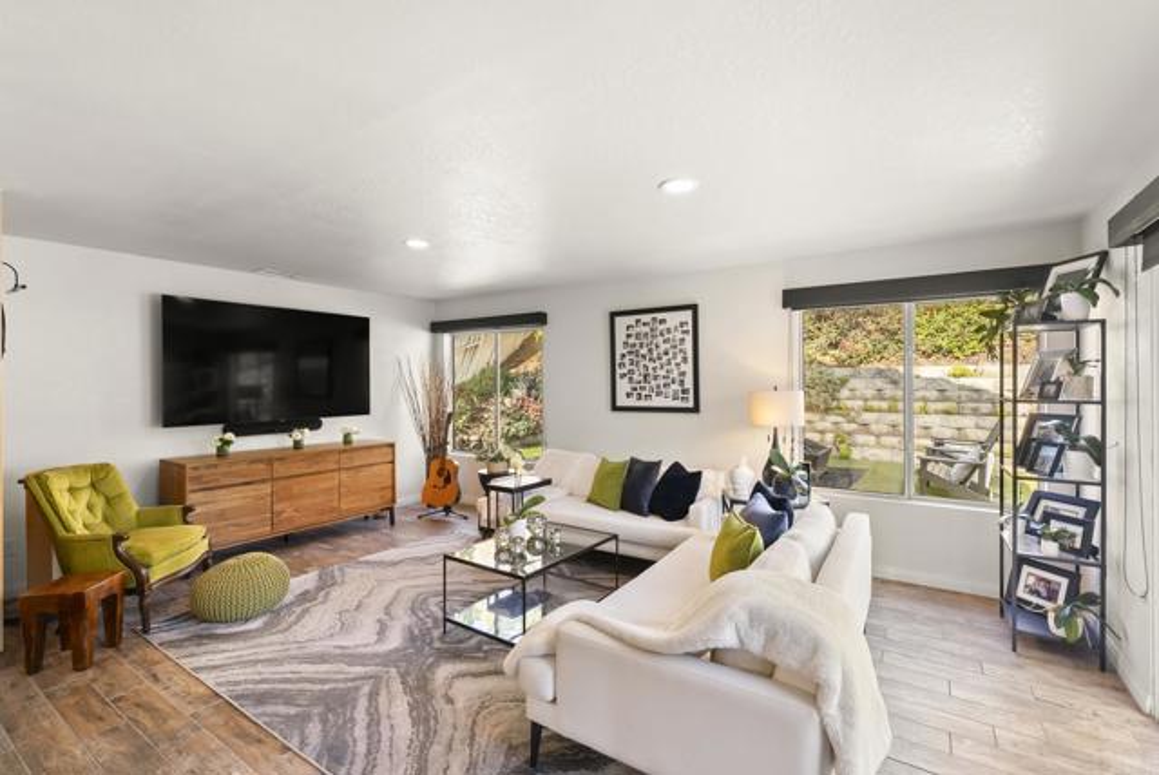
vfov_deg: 73.9
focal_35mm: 16
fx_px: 516
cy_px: 388
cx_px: 580
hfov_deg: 96.7
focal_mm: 16
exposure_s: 1/10
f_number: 8
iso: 500
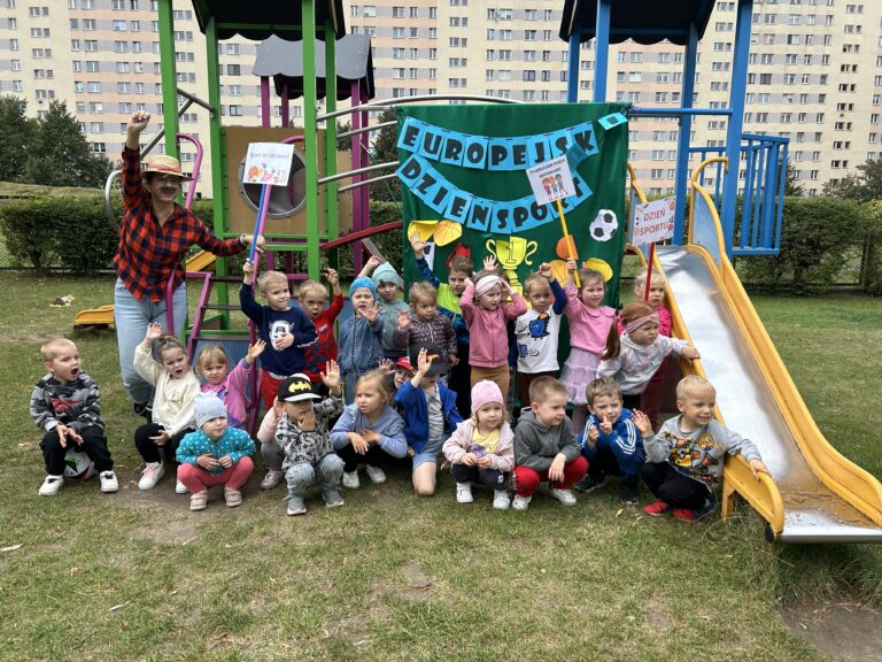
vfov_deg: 53.1
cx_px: 441
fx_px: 662
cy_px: 331
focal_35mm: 26
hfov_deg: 67.3
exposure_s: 1/965
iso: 50
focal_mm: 5.7
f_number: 1.5
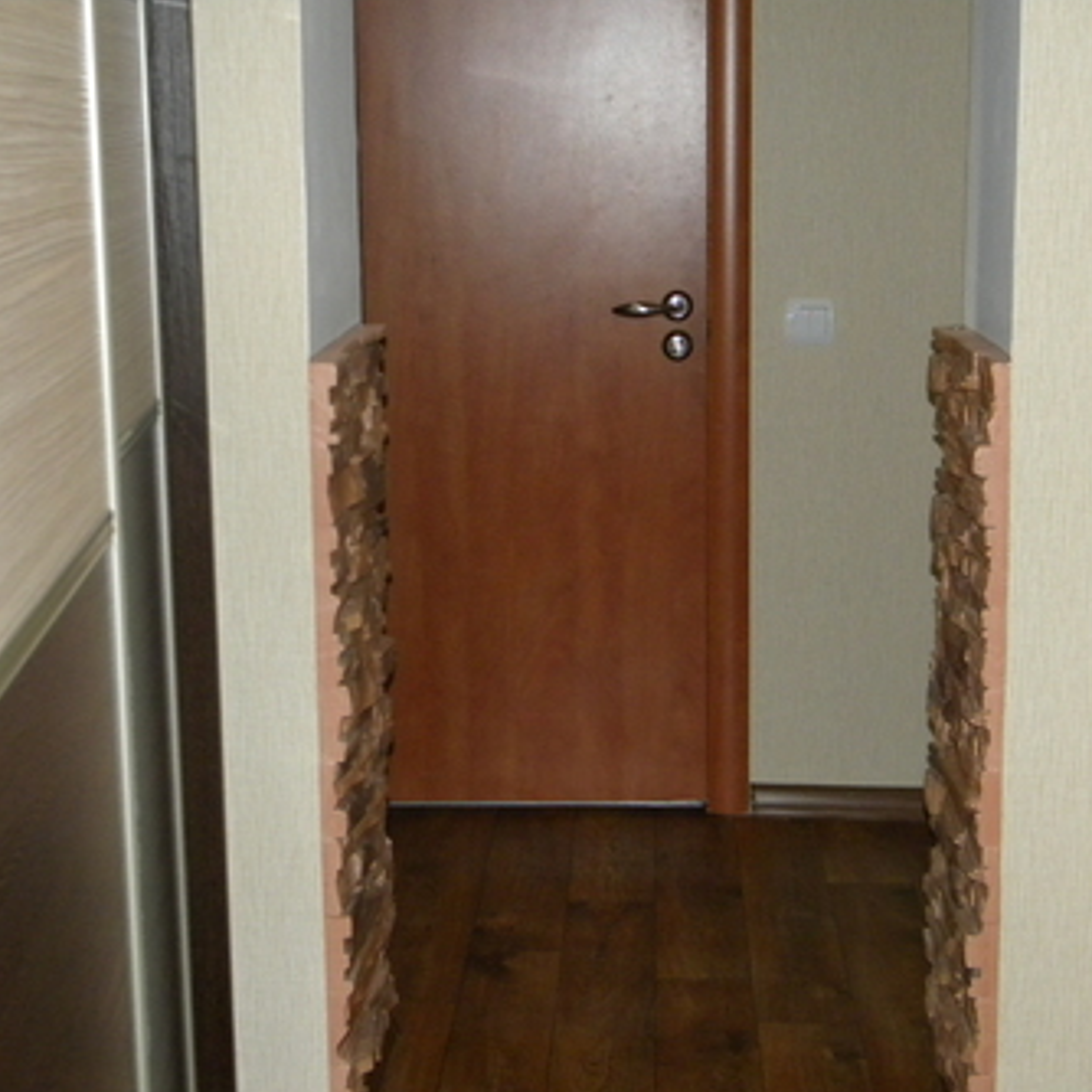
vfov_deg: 30.6
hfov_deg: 30.5
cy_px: 549
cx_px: 595
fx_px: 1999
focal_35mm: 56
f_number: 3.9
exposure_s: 1/30
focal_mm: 8.6
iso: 400
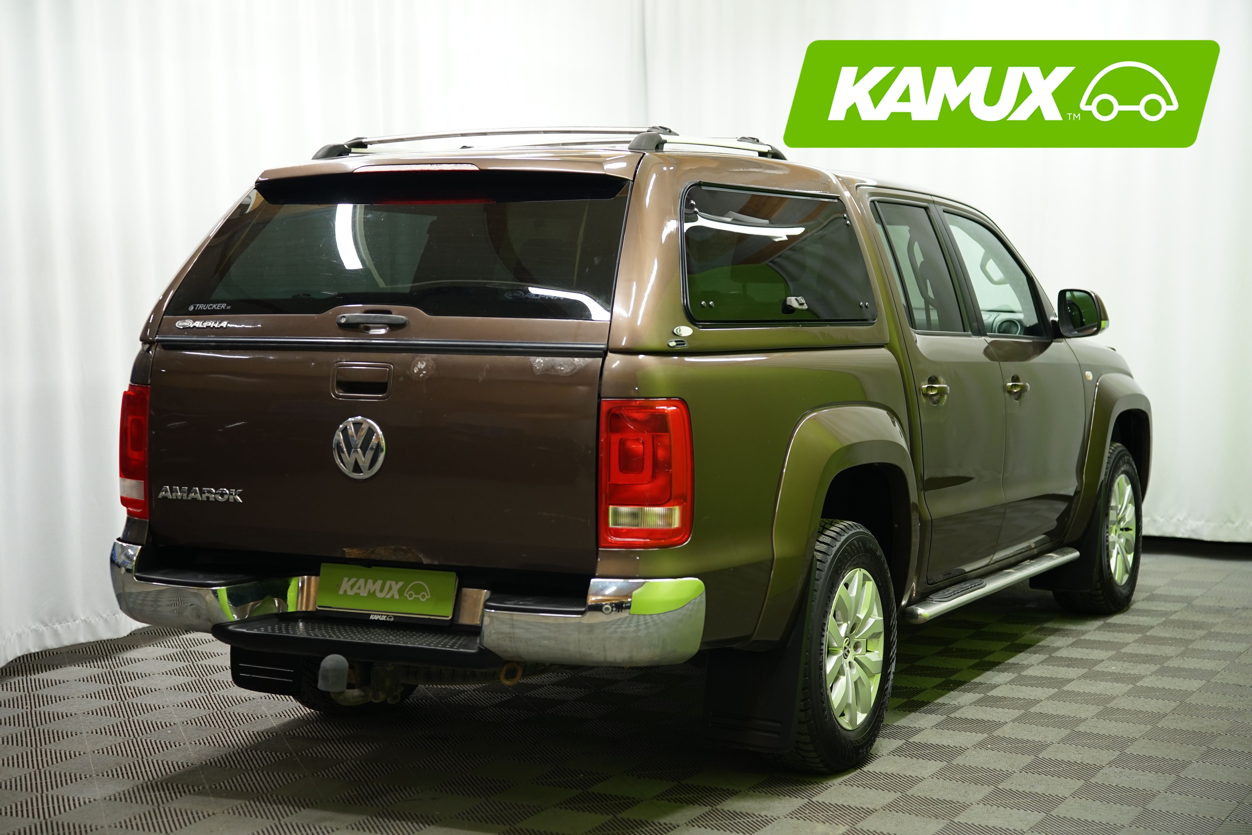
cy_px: 418
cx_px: 626
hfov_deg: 33.4
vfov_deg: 22.6
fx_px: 2087
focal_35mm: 60
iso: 640
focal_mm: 60
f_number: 2.8
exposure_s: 1/40
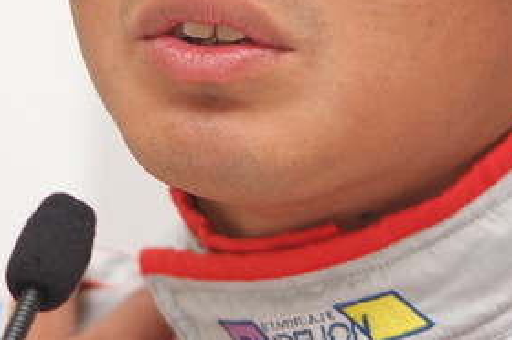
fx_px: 9873
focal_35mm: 695
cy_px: -53
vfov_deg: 2.0
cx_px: 201
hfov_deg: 3.0
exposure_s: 1/125
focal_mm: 180
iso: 200
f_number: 2.8
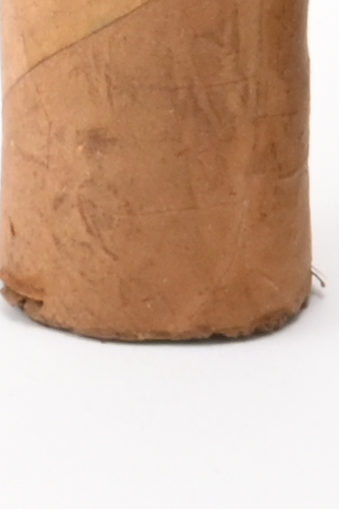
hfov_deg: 6.4
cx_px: 163
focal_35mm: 213
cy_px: -823
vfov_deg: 8.6
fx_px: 3013
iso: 640
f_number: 22
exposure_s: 1/15
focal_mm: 17
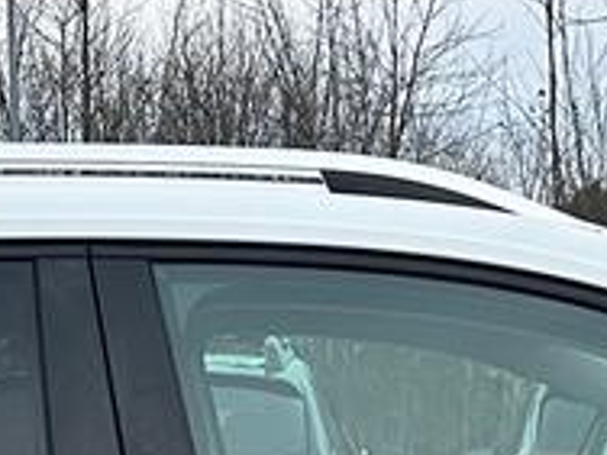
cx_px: 316
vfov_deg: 8.5
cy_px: 984
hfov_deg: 12.1
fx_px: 2858
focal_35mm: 163
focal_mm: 6.86
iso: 80
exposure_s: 1/918
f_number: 1.78
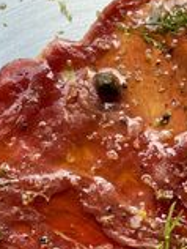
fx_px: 503
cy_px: 290
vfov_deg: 25.3
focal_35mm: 70
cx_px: 121
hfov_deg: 21.0
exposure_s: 1/161
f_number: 1.6
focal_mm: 4.2
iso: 32
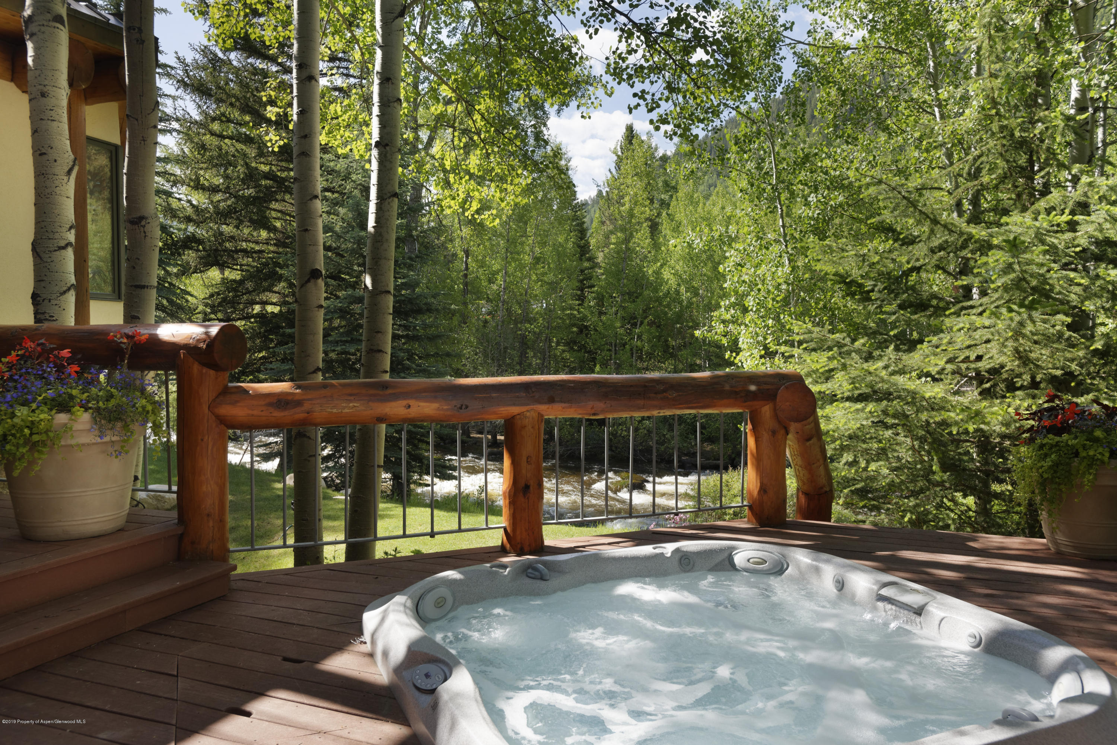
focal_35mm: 28
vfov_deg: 46.4
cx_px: 558
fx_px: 869
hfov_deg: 65.5
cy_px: 372
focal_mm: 28
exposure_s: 1/400
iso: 400
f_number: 7.1
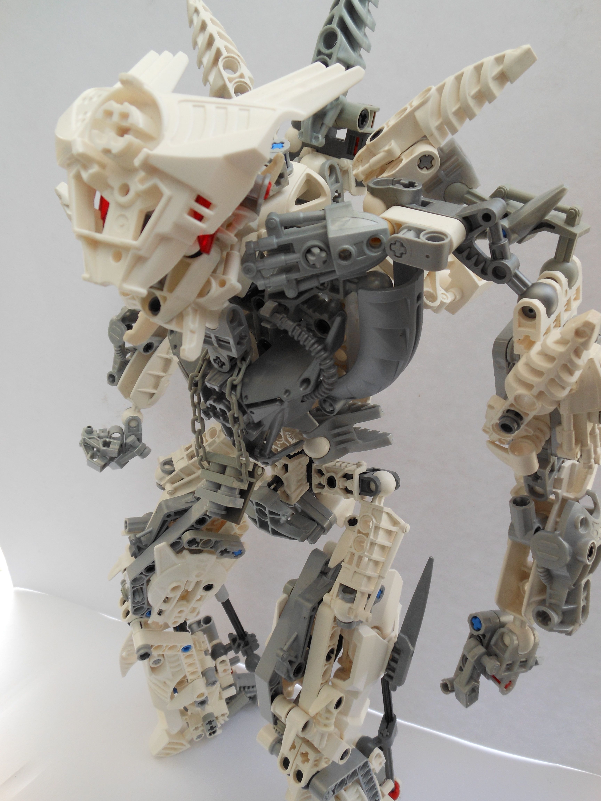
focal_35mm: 25
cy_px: 400
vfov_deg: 69.4
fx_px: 579
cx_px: 300
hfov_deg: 54.9
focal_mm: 4.5
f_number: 3.2
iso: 80
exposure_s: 1/100
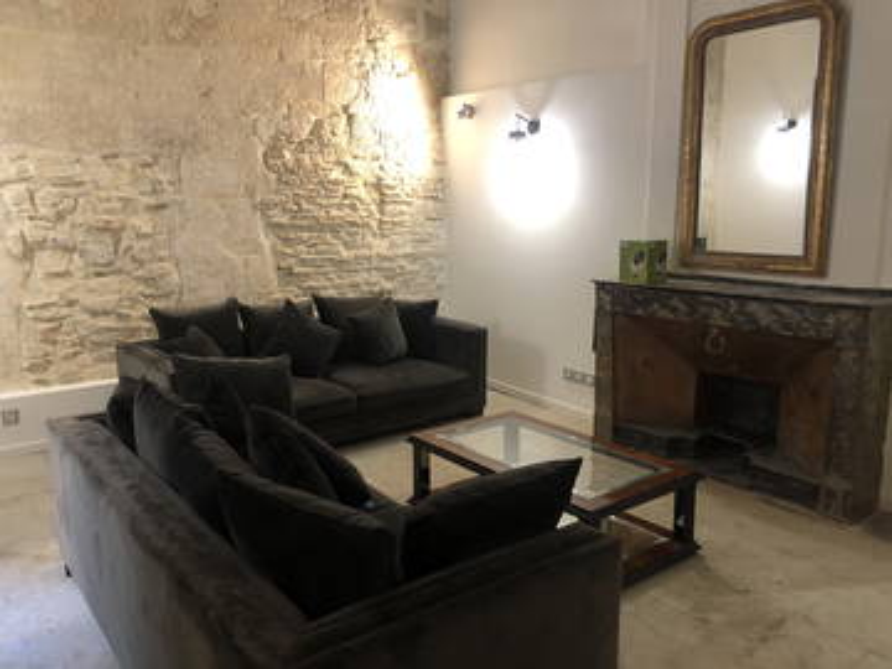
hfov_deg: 63.4
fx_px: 722
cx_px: 446
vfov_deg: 49.7
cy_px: 334
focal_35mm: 28
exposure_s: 1/17
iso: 80
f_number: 1.8
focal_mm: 4
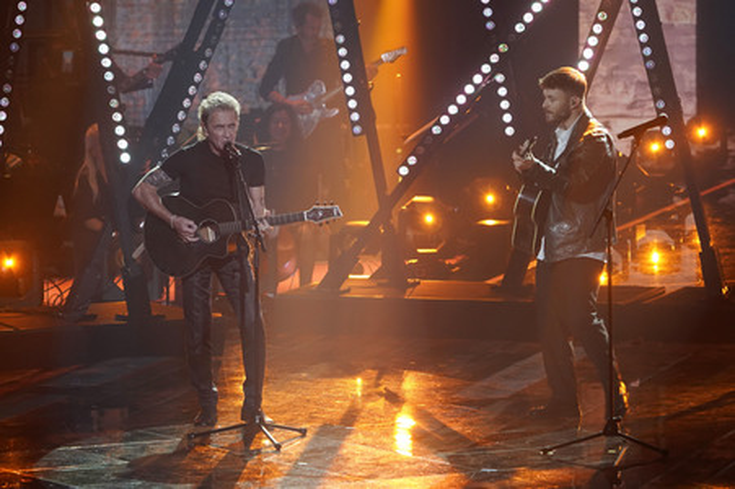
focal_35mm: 261
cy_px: 244
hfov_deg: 7.9
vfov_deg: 5.3
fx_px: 5325
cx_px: 368
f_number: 5.6
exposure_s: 1/160
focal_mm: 261
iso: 4000
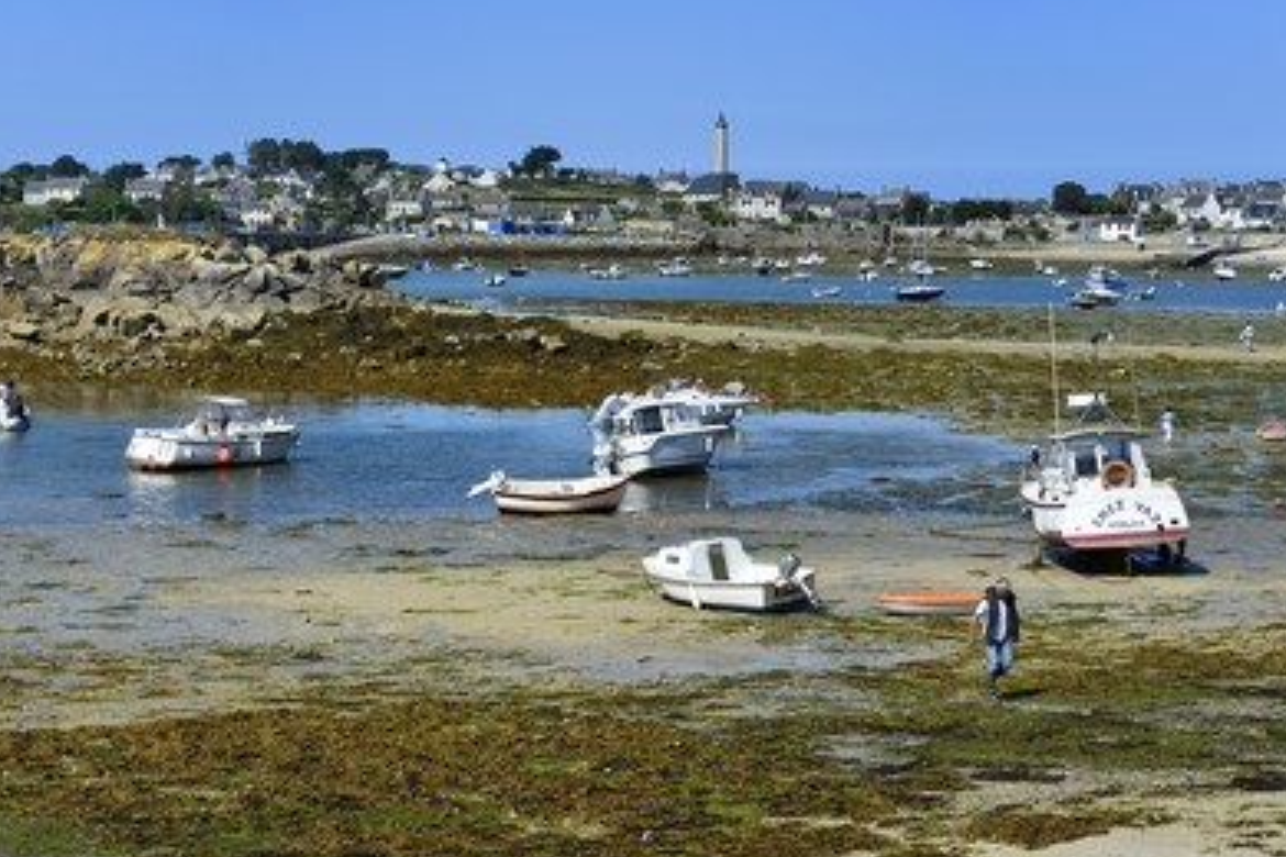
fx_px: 2536
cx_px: 627
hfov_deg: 28.5
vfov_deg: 19.2
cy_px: 422
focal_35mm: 71
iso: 200
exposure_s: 1/250
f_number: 14
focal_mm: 66
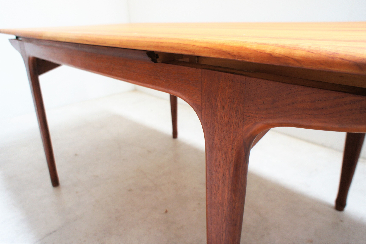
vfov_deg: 53.1
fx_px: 244
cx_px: 183
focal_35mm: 24
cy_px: 122
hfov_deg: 73.8
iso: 200
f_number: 3.5
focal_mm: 16
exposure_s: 1/40
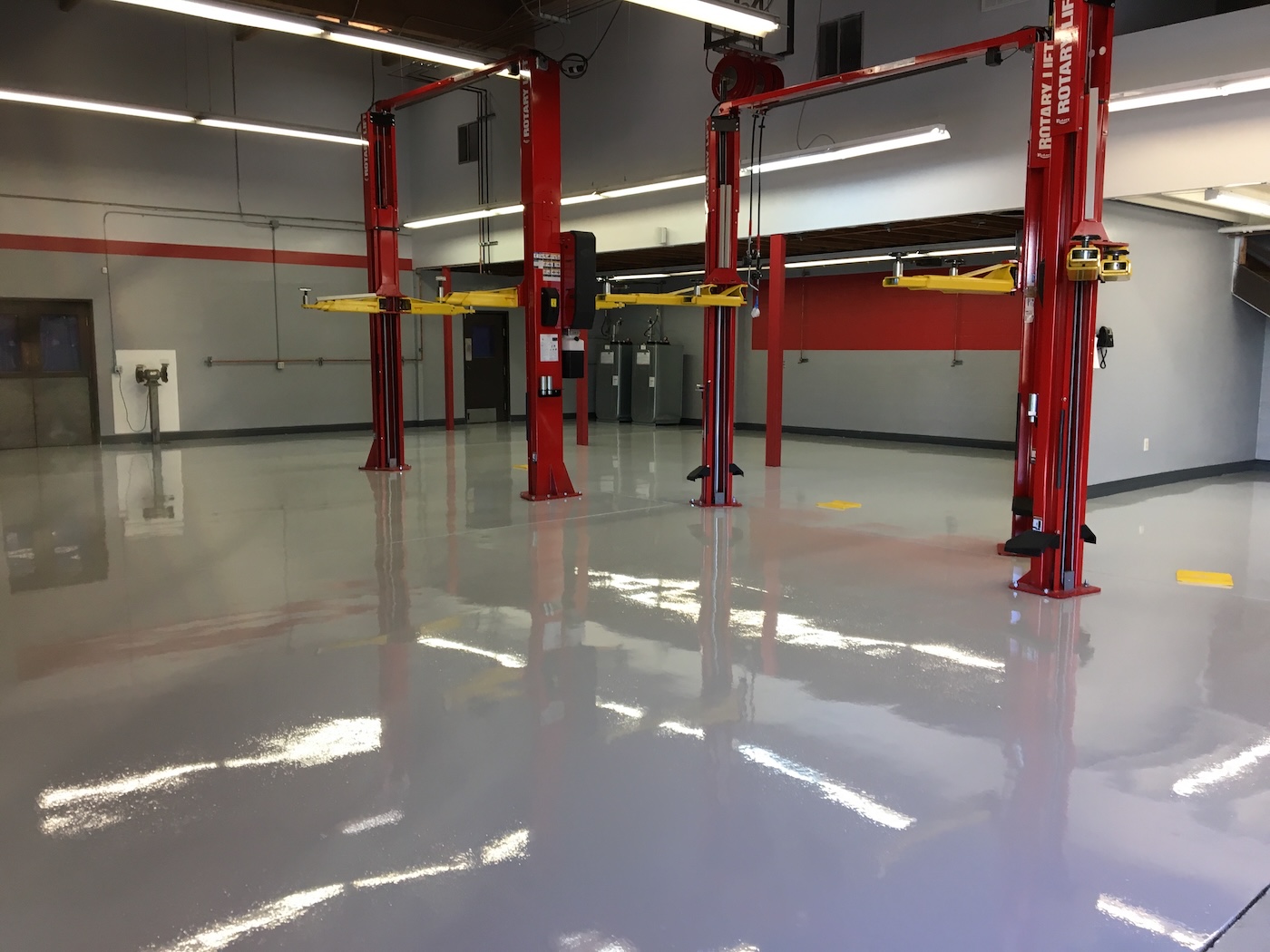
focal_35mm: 29
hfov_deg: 61.7
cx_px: 635
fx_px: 1064
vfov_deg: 48.2
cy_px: 476
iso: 25
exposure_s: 1/30
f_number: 2.2
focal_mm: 4.15
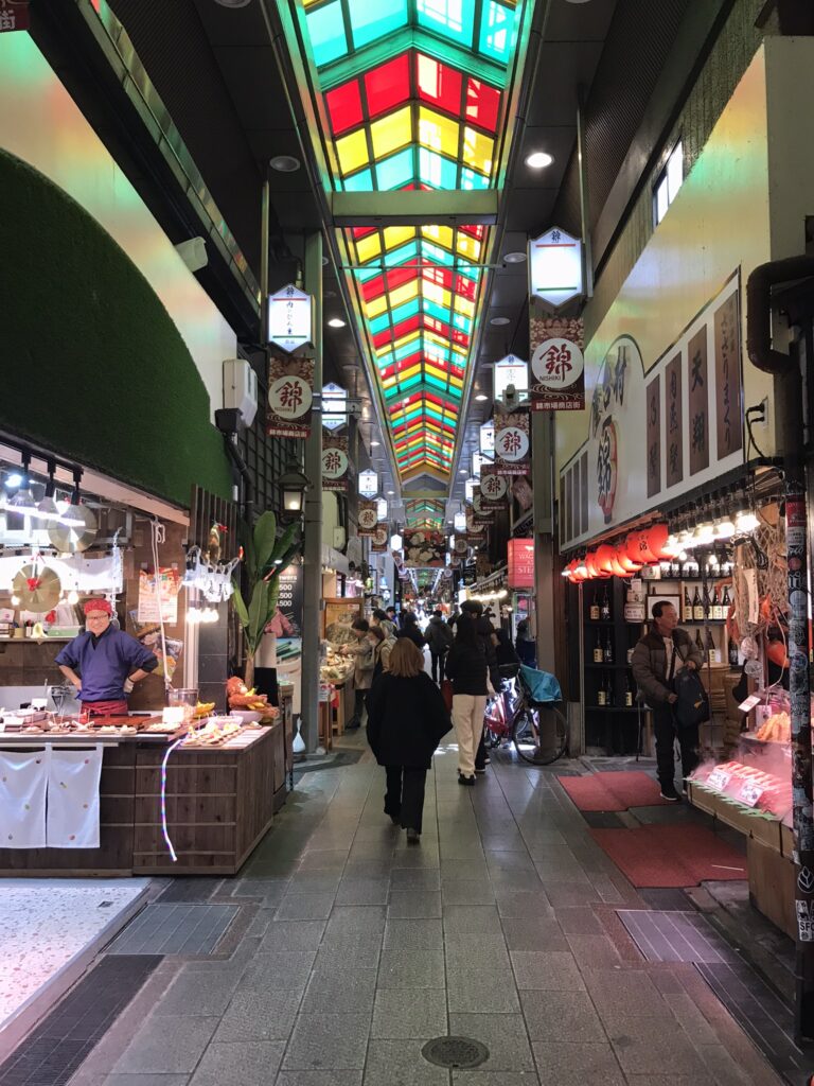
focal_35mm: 28
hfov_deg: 49.7
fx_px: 878
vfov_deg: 63.4
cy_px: 543
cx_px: 407
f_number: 1.8
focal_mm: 3.99
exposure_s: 1/40
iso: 25
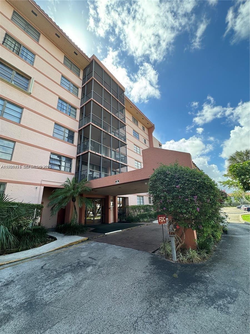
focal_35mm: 14
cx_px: 125
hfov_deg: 85.7
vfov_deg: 102.1
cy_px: 167
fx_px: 135
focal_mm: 2.22
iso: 40
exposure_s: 1/371
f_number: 2.2
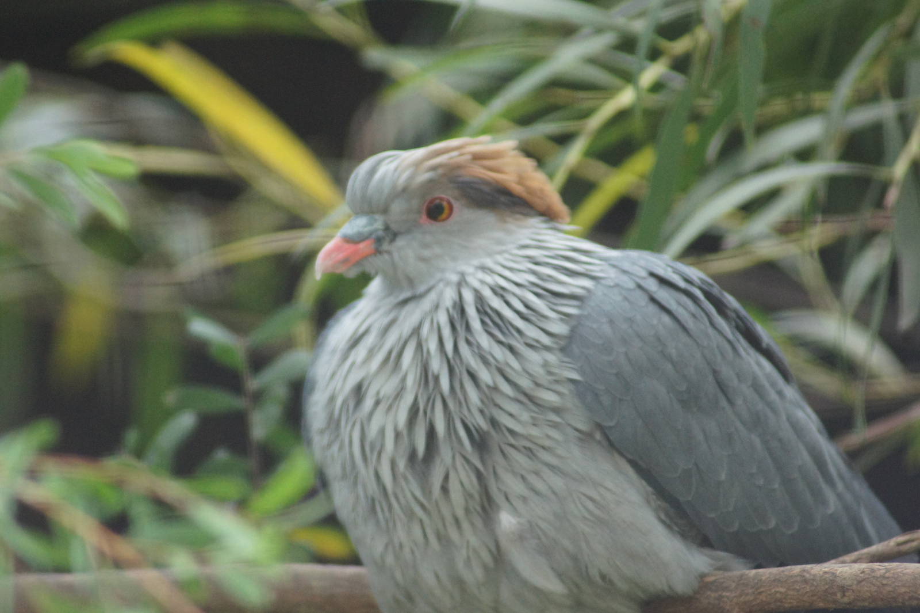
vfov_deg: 3.1
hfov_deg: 4.6
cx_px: 460
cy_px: 306
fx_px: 11494
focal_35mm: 450
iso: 1600
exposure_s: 1/160
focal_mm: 300
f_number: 5.6
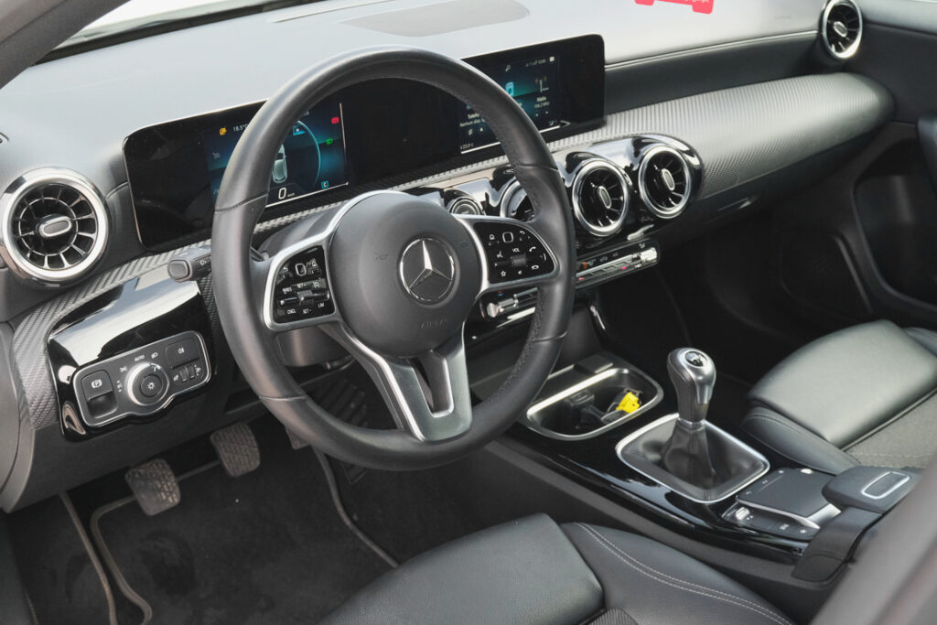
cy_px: 312
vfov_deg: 31.9
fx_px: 1093
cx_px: 468
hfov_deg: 46.4
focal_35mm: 42
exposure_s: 1/320
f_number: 8
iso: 2500
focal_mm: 28
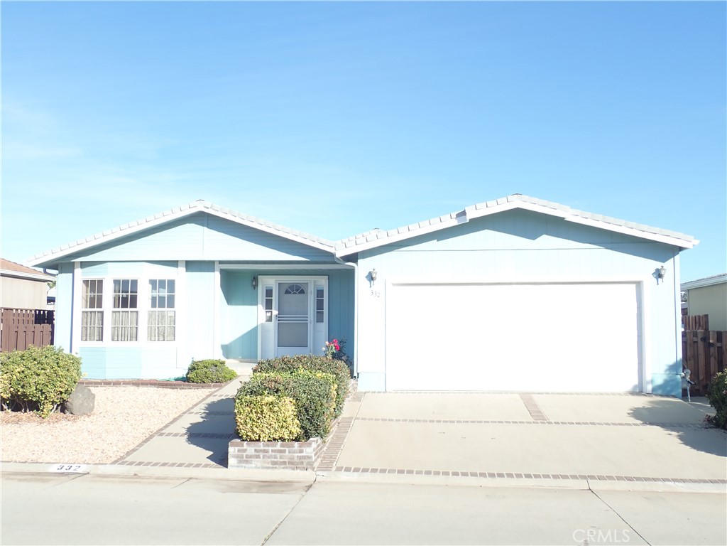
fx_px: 735
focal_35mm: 35
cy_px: 273
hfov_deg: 52.6
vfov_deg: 40.7
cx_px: 364
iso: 100
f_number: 3.5
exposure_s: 1/400
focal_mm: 6.42
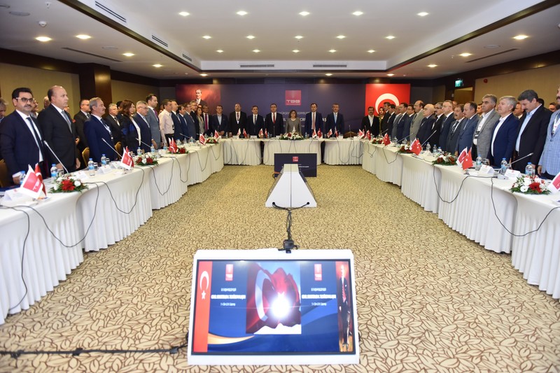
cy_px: 186
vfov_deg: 53.1
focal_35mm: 24
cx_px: 280
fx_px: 373
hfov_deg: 73.8
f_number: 3.2
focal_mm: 24
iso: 1600
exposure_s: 1/100
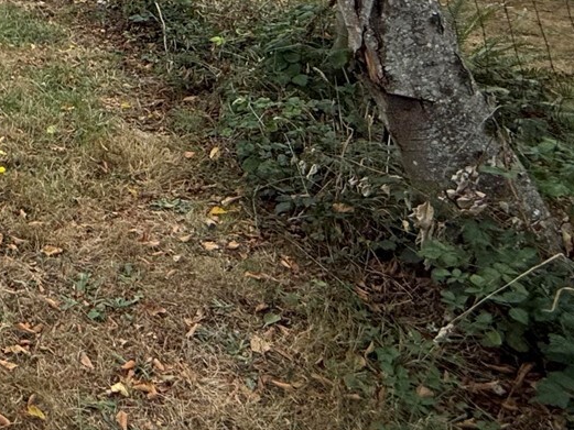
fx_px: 713
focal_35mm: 43
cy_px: -98
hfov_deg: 32.2
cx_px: -187
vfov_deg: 28.7
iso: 50
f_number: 2.2
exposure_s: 1/602
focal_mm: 2.22
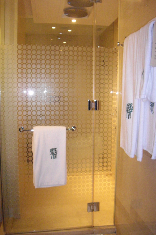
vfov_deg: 48.5
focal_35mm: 40
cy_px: 118
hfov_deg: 33.4
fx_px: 260
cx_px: 85
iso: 800
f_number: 2.8
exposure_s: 1/40
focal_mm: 7.9
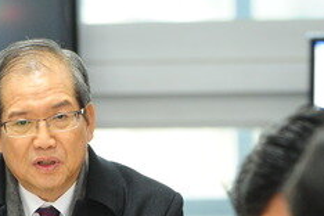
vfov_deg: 2.9
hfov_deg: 4.3
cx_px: 168
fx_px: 4311
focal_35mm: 479
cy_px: 221
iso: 4000
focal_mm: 200
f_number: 4
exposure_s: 1/200
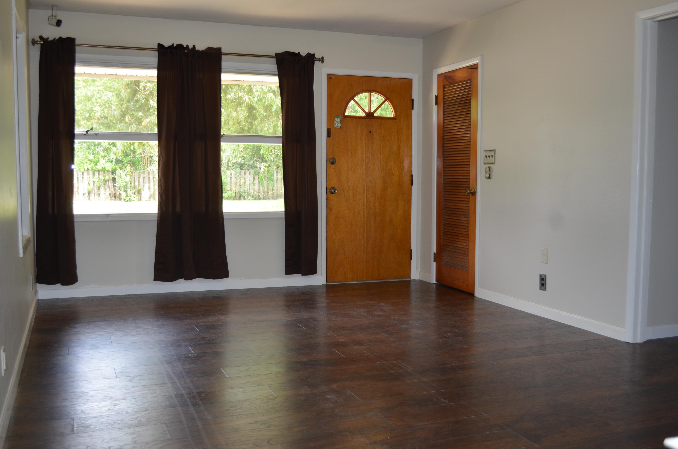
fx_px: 677
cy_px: 224
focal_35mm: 36
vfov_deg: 36.7
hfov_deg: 53.2
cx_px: 339
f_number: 4
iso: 360
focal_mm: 24
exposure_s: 1/125
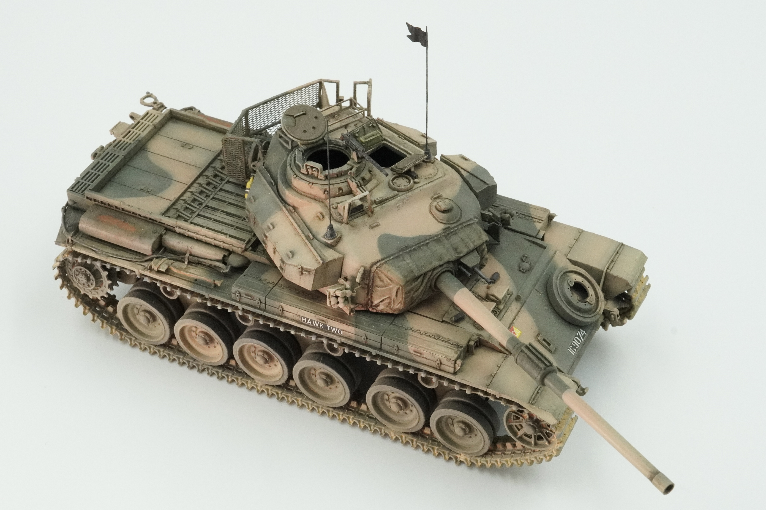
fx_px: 1308
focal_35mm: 62
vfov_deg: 22.1
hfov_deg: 32.6
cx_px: 383
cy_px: 255
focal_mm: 41
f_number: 22
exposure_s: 1/80
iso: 4000
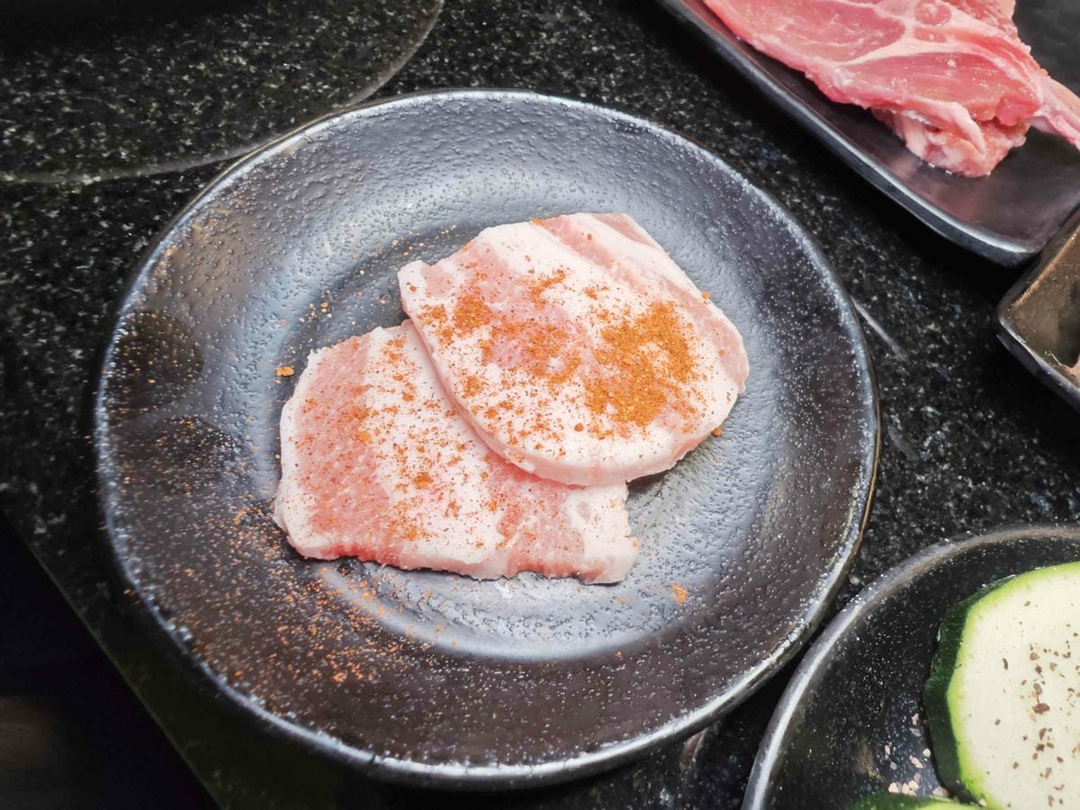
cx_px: 540
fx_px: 718
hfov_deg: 73.9
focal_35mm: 23
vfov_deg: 58.9
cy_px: 405
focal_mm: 2.03
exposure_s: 1/60
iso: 64
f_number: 1.8
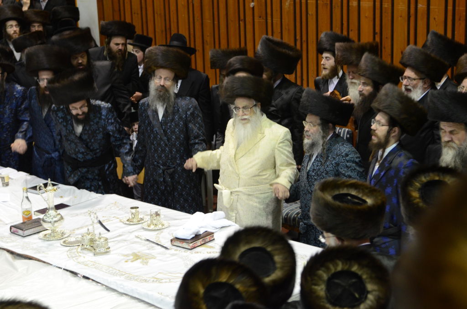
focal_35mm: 82
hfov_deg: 24.7
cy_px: 154
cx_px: 234
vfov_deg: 16.5
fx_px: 1068
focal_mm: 55
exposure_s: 1/50
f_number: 5
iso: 1600
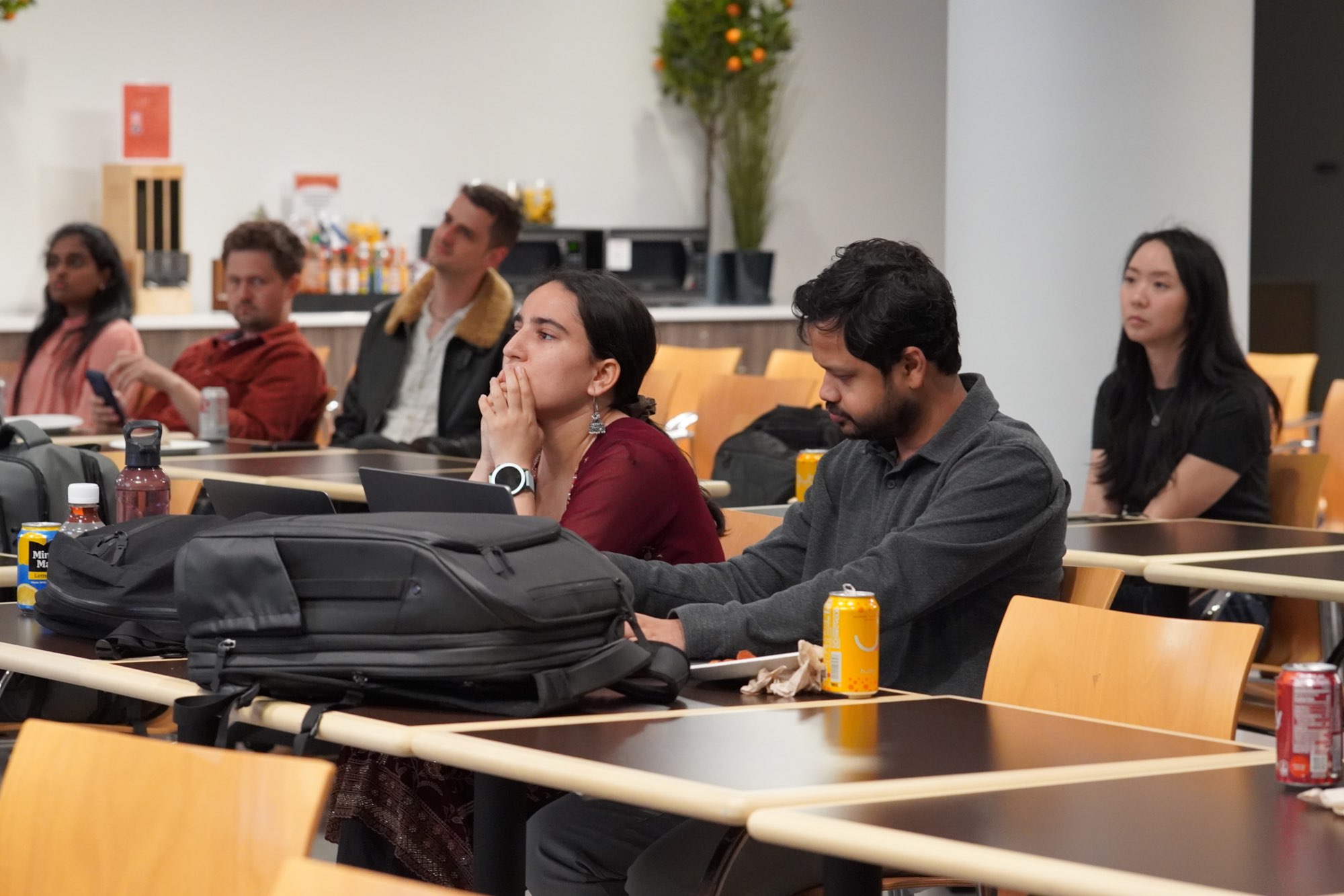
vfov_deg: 12.2
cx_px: 672
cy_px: 448
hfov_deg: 18.2
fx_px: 4199
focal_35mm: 112
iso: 3200
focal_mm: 75
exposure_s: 1/160
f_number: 4
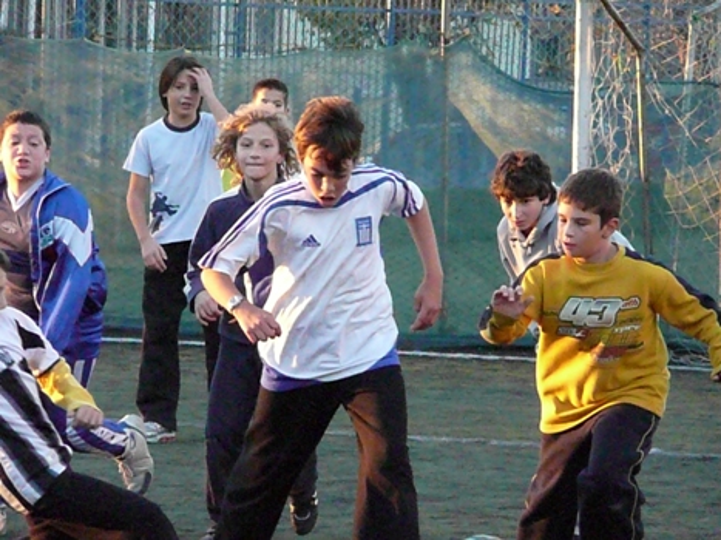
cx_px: 360
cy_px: 270
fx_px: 5830
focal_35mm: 280
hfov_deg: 7.1
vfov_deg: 5.3
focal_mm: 46
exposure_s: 1/500
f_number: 4.9
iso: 3200
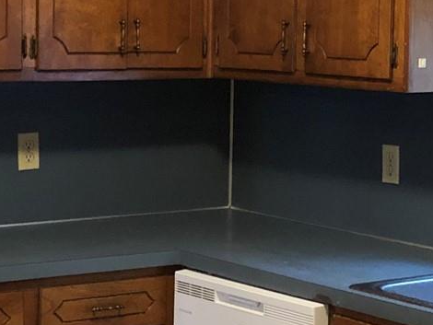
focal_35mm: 122
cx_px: 321
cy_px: 129
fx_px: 1527
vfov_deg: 12.2
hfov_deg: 16.1
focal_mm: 3.99
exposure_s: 1/15
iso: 80
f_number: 1.8
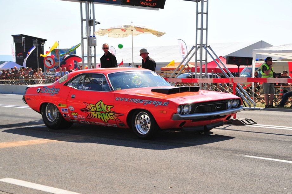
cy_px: 103
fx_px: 632
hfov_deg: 26.0
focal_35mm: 78
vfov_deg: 17.5
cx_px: 157
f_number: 5.6
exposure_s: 1/800
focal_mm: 70
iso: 200
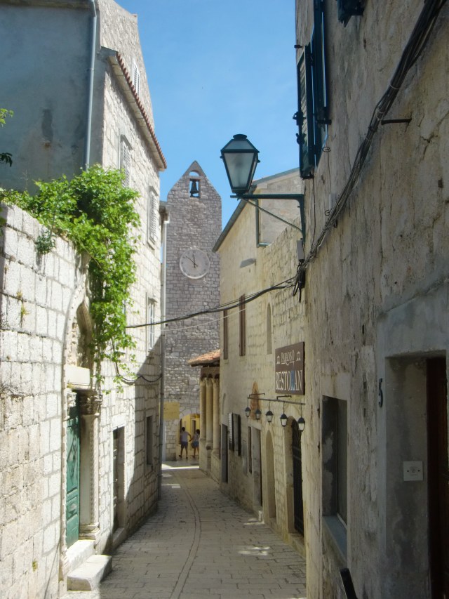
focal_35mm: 38
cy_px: 300
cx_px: 224
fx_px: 657
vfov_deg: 49.0
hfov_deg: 37.7
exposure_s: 1/200
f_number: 8.9
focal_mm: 6.66
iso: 100
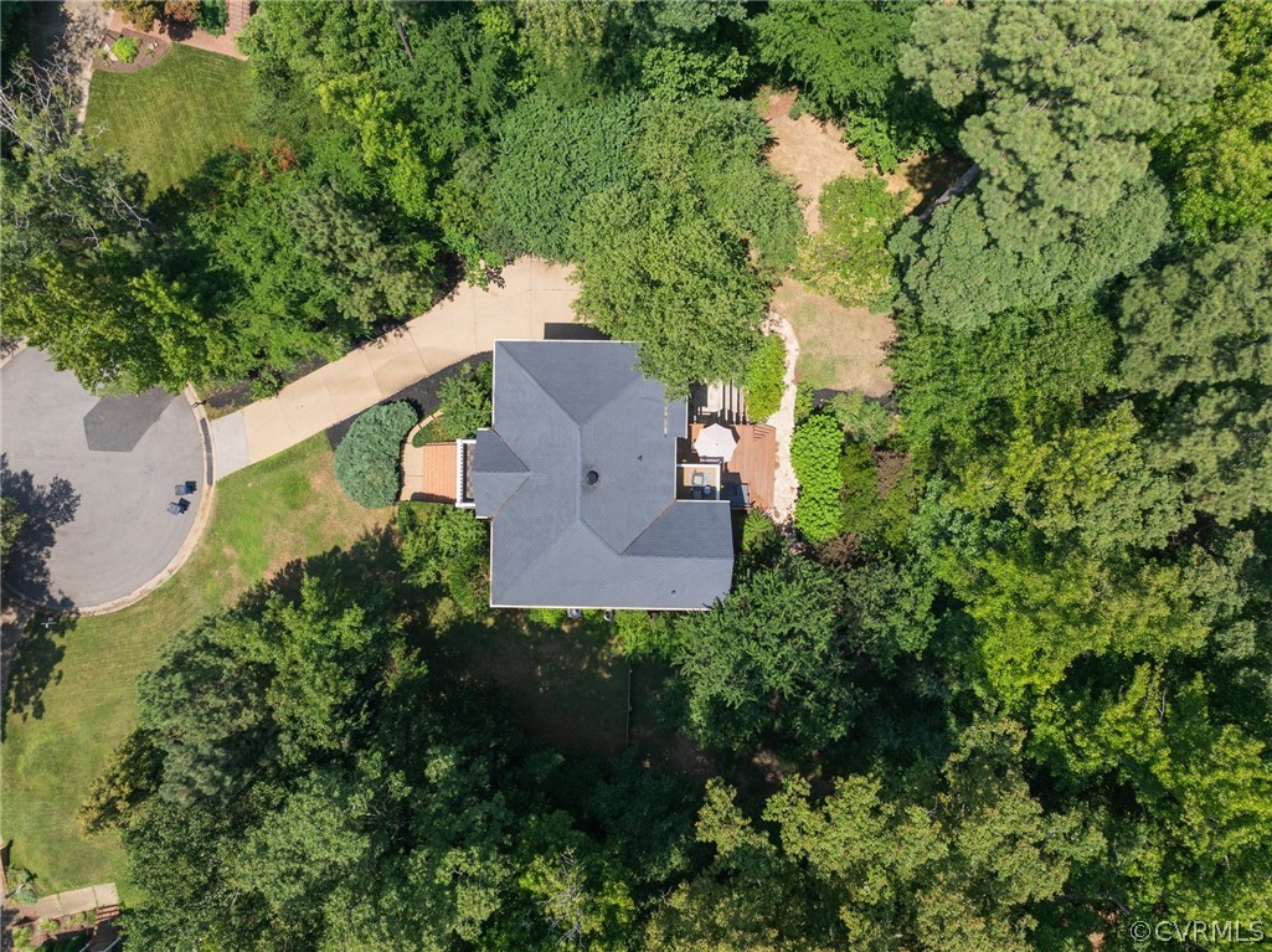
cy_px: 476
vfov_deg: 56.7
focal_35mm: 24
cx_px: 636
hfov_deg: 71.6
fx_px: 881
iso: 100
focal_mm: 12.29
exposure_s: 1/2000
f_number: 2.8
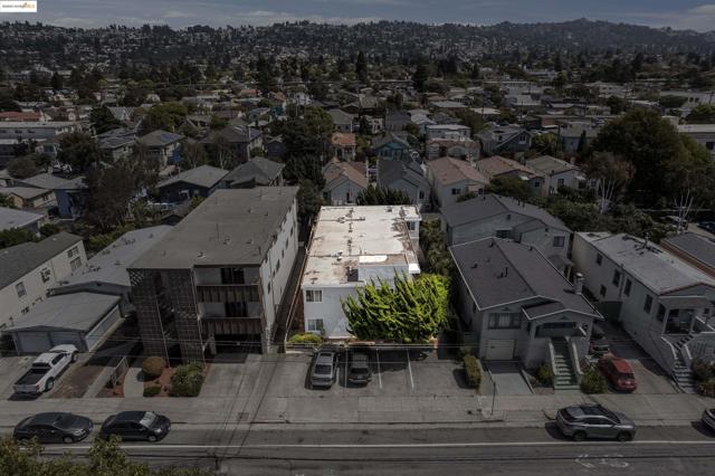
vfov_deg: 57.2
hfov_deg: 78.6
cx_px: 358
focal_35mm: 22
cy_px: 238
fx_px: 437
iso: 100
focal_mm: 8.38
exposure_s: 1/1500
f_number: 2.8
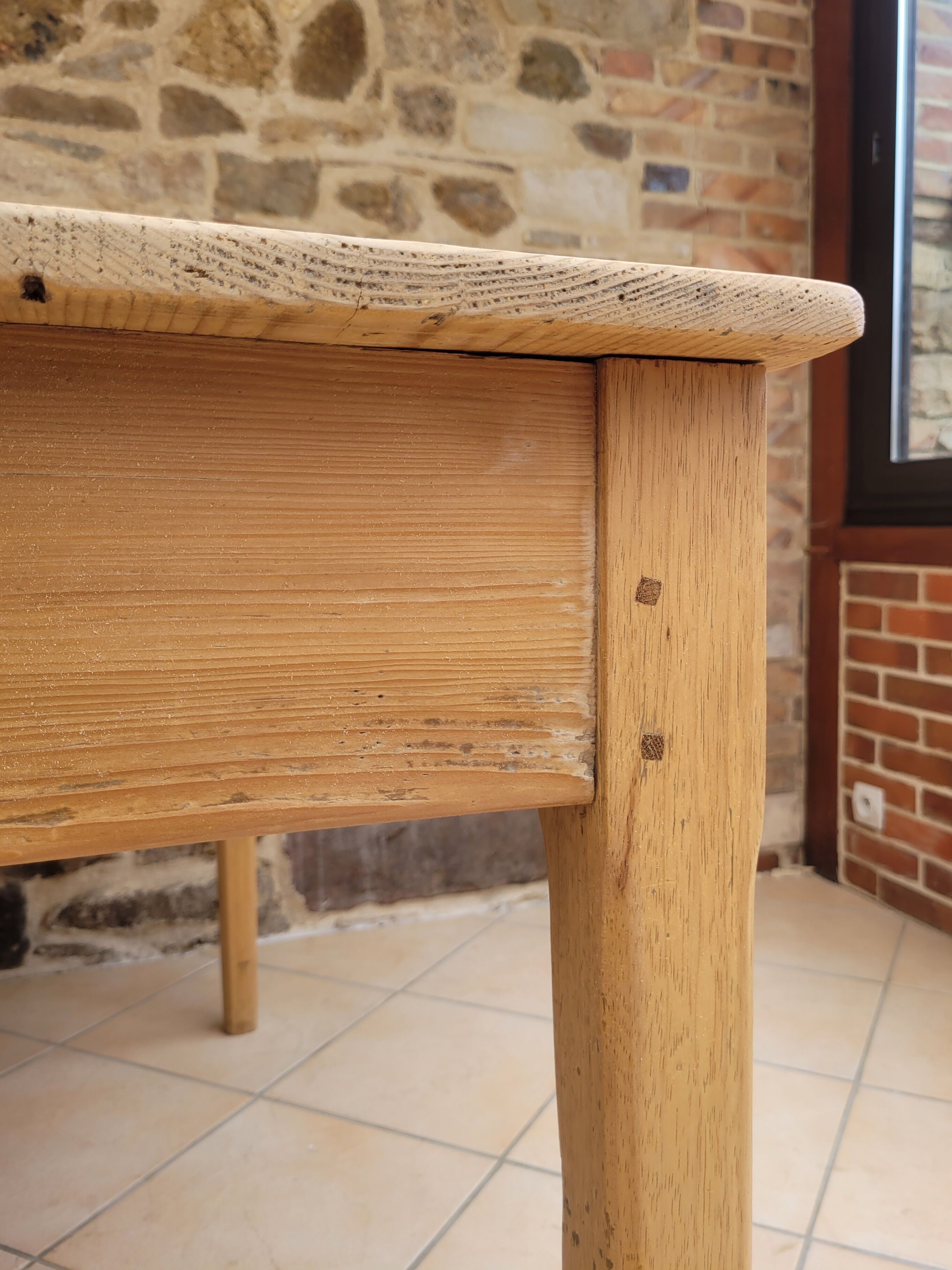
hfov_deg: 53.1
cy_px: 635
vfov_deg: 67.3
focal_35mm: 26
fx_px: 954
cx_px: 476
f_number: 1.8
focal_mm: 5.4
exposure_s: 1/100
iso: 50
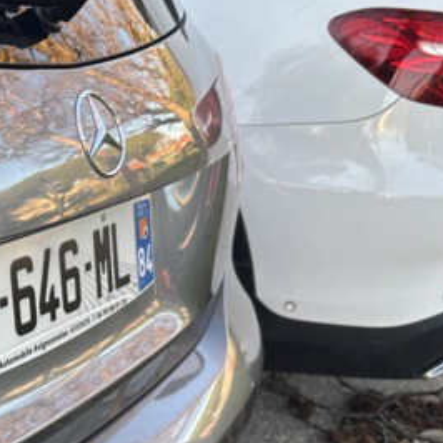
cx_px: -43
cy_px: 348
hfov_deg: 23.5
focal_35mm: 69
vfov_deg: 24.6
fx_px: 999
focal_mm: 5.96
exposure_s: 1/121
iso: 50
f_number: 1.6
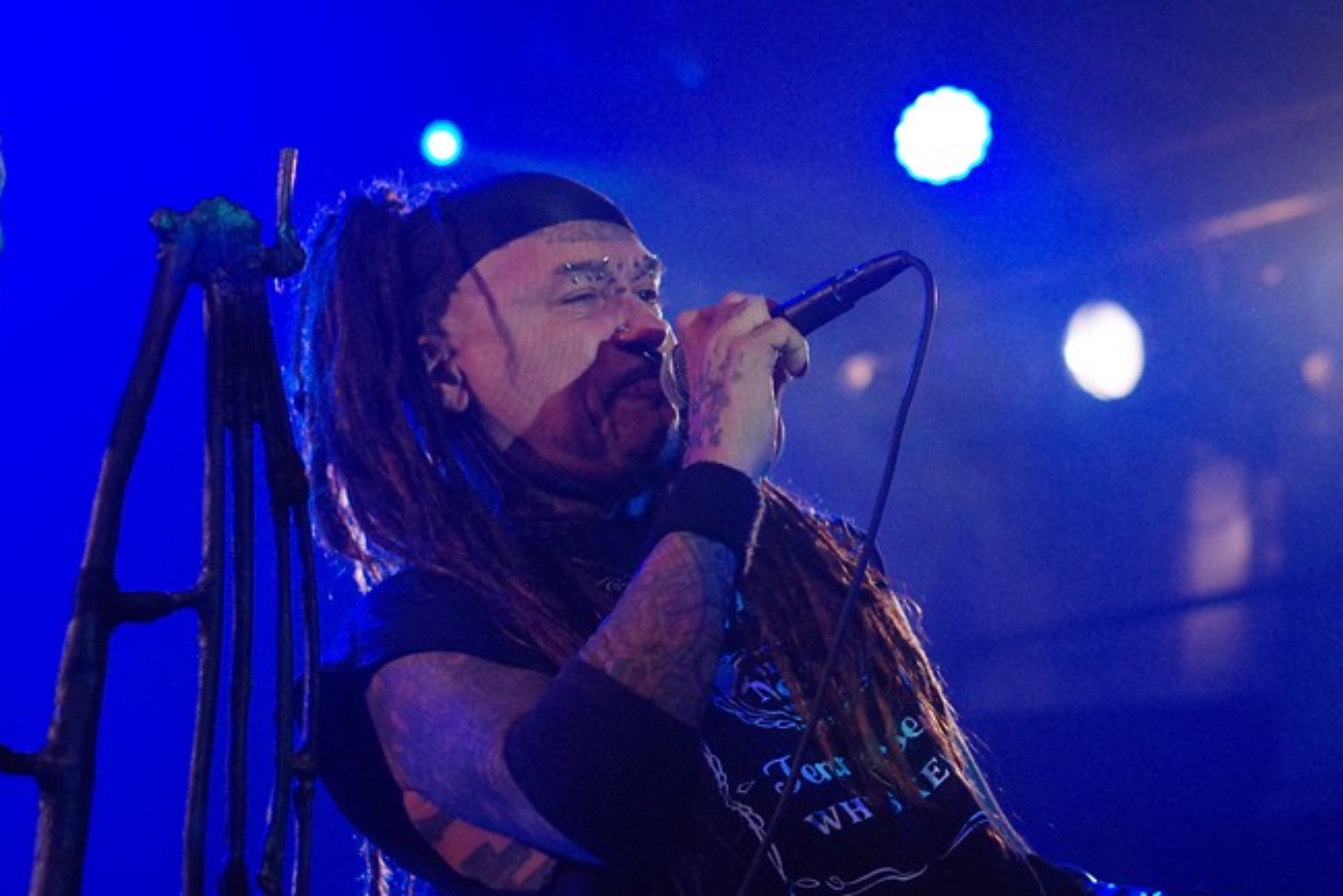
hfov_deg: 19.6
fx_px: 3880
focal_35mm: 104
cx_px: 919
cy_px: 567
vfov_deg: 13.2
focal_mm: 50
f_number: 2.5
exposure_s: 1/500
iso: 3200
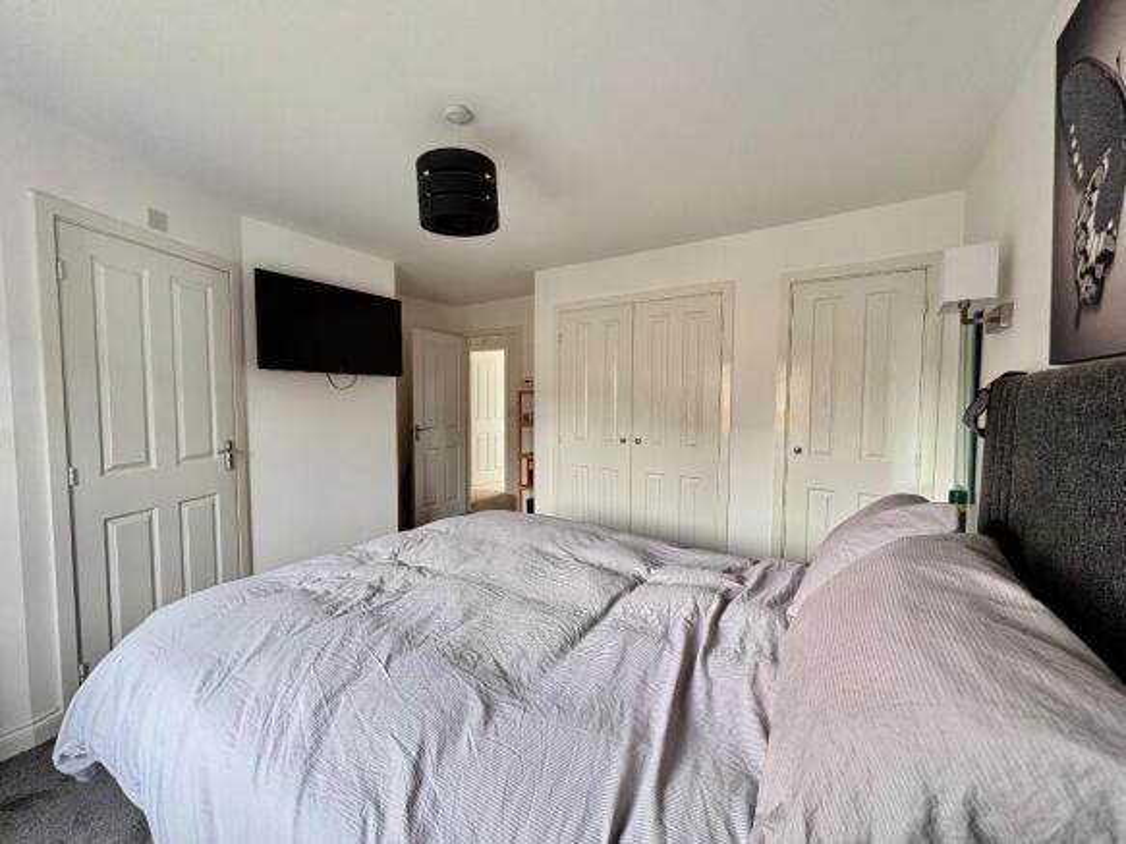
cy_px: 422
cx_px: 563
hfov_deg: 102.1
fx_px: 455
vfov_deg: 85.7
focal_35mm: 14
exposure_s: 1/99
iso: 125
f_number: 2.2
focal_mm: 2.22
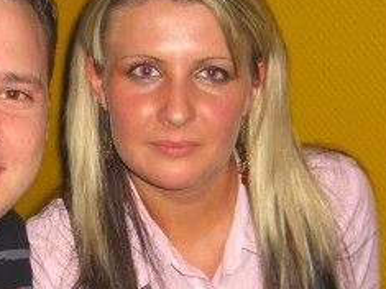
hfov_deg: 20.1
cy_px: 215
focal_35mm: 97
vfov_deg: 15.2
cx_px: 89
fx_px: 1081
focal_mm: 7.9
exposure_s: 1/60
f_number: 2.8
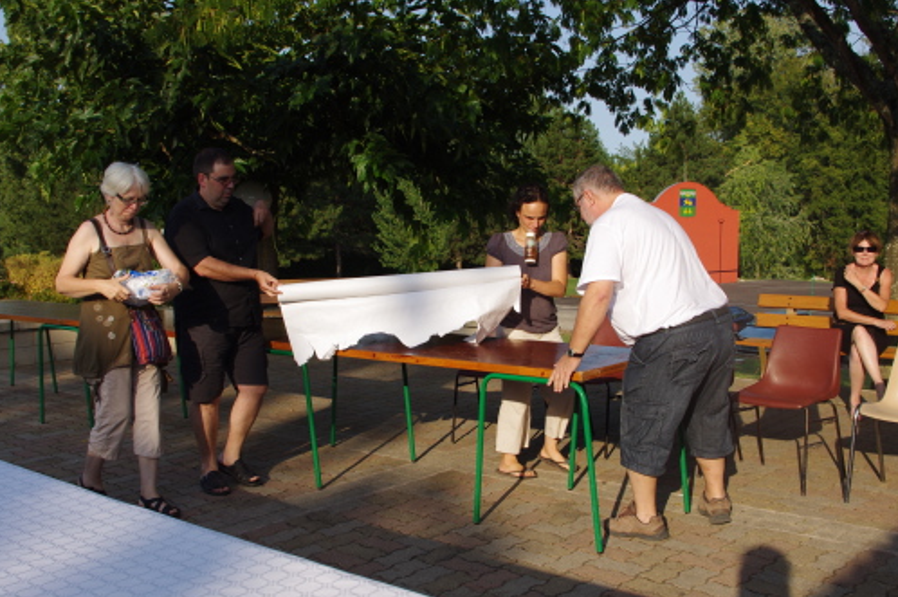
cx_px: 472
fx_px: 1022
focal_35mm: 41
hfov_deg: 47.4
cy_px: 311
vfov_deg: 32.6
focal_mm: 23.13
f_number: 8
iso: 200
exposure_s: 1/400
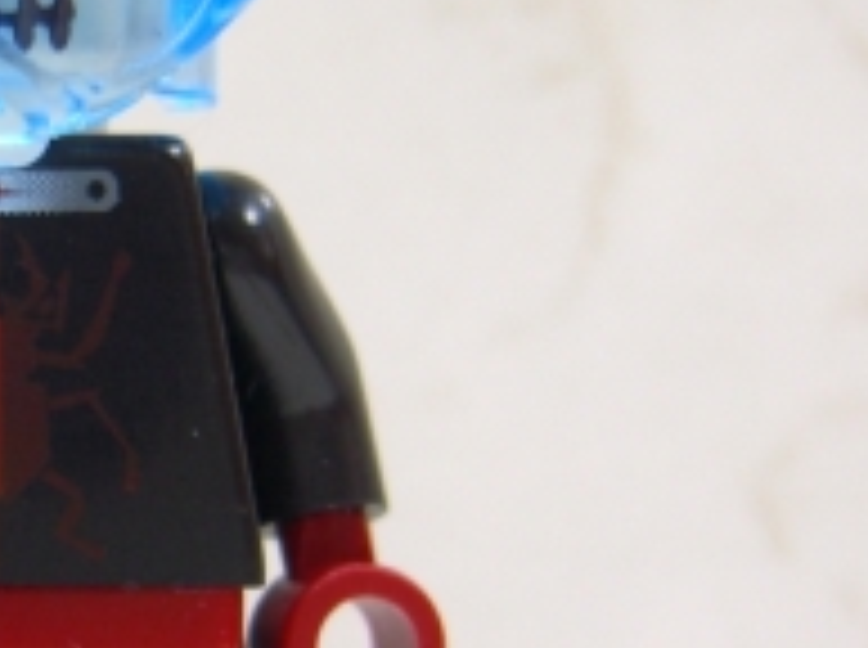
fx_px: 3003
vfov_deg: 12.3
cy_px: 432
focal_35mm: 120
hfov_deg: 16.1
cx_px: -22
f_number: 2.8
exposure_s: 1/10
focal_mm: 7.9
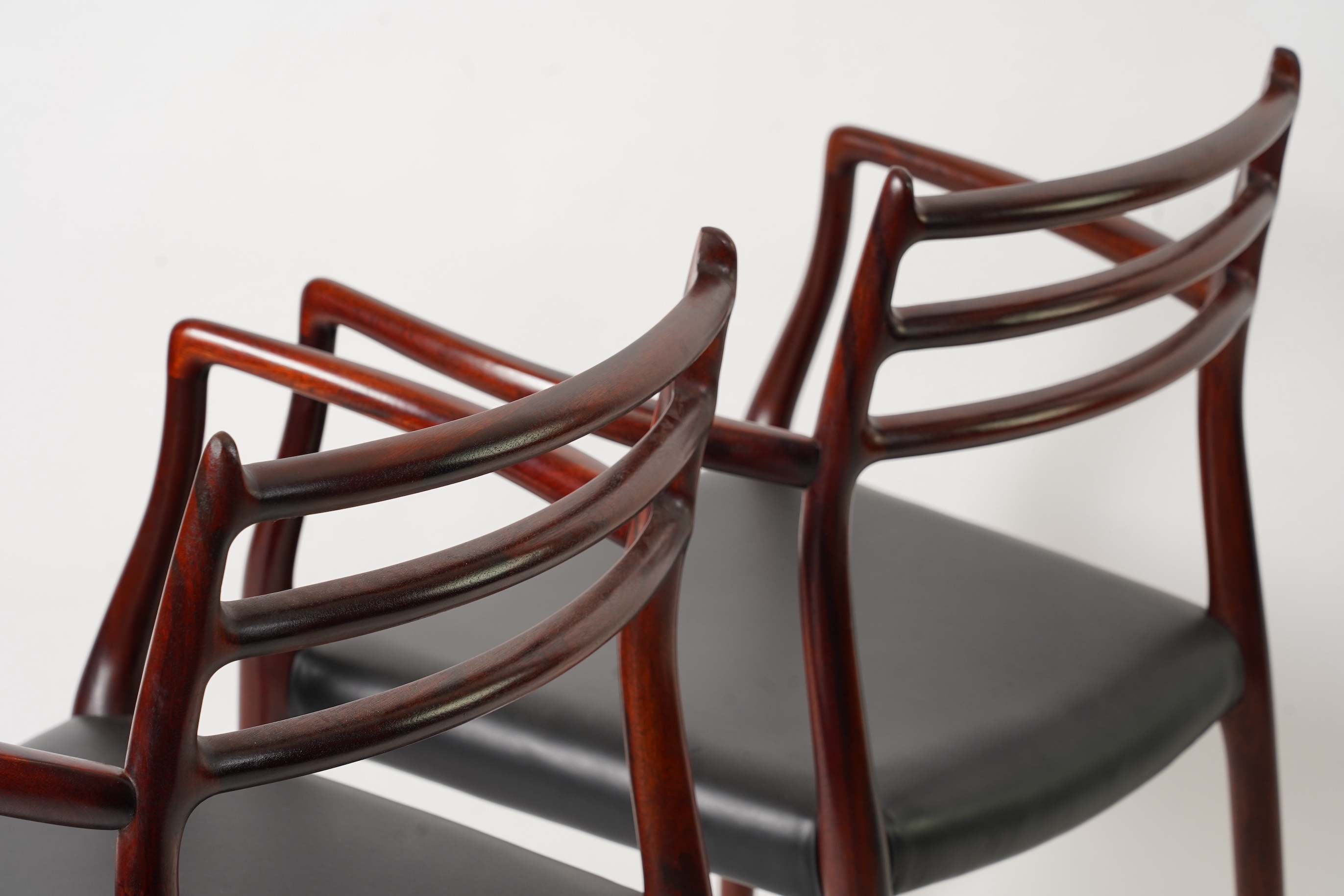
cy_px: 448
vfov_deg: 13.0
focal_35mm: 105
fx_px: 3920
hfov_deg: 19.5
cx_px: 672
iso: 640
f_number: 9
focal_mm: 105
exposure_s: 1/125
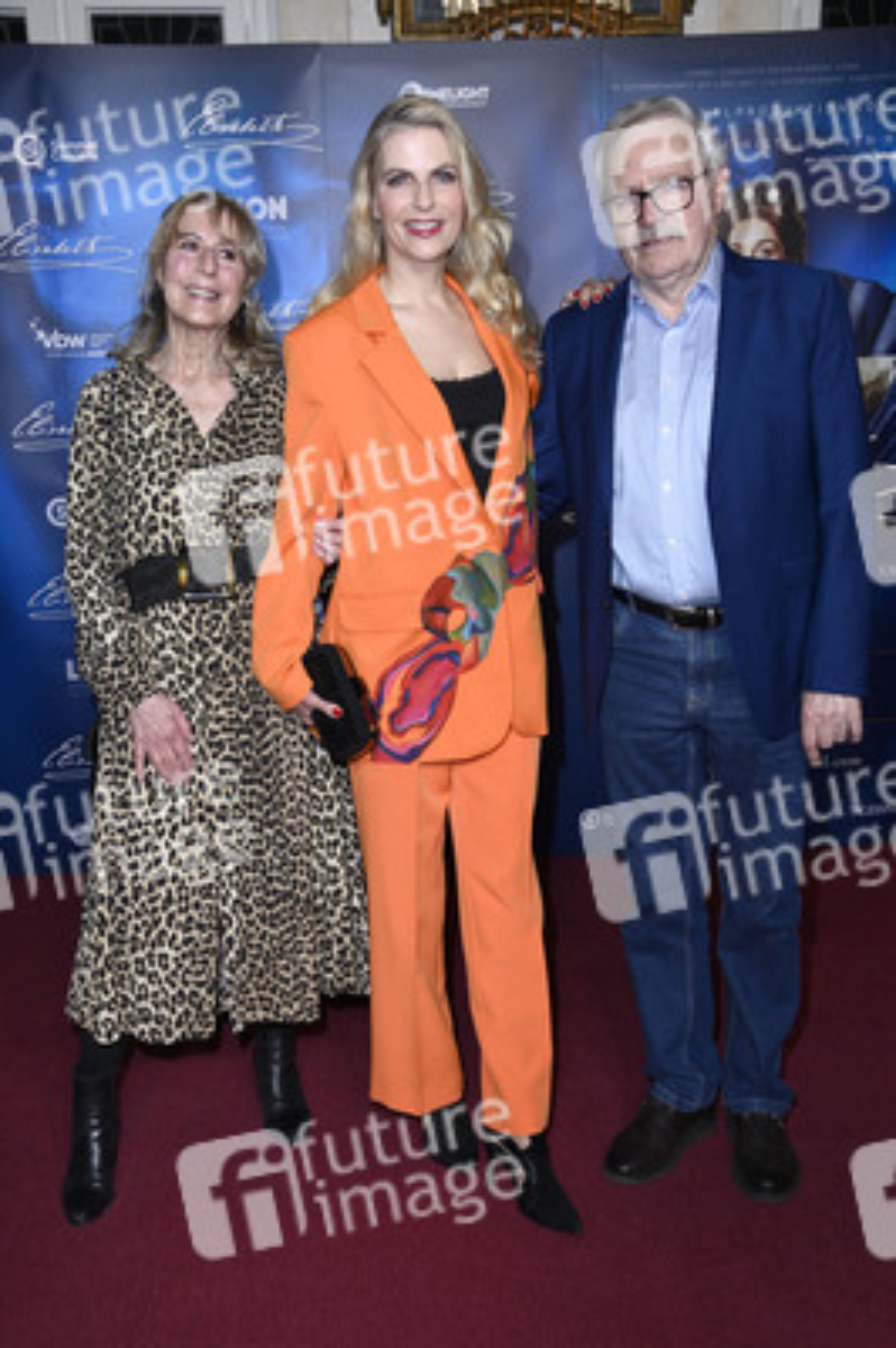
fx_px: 1346
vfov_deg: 53.2
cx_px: 448
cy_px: 674
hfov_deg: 36.8
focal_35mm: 36
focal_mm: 36
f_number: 5.6
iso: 800
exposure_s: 1/250
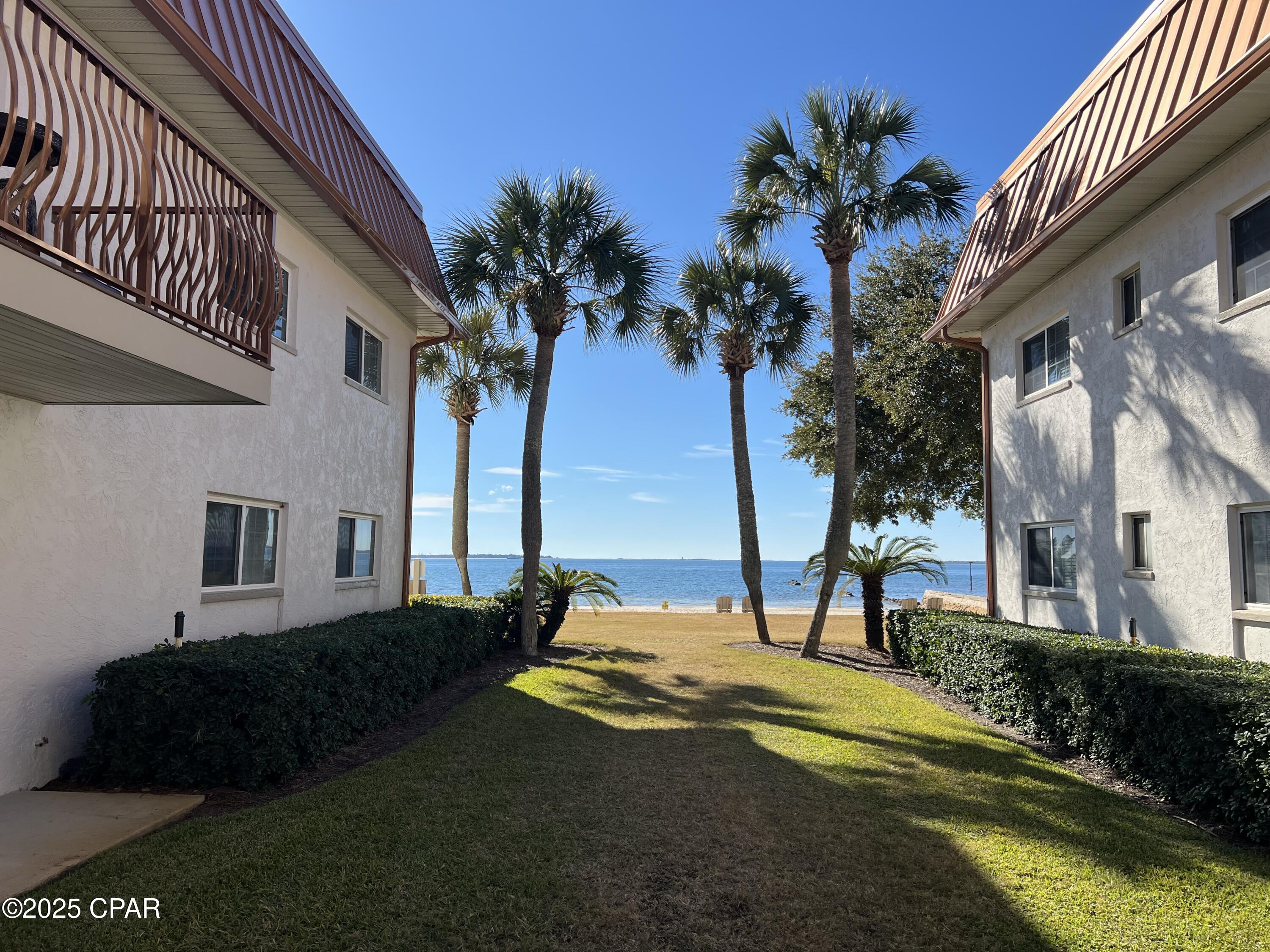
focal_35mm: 26
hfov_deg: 67.3
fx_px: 954
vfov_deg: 53.1
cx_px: 635
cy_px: 476
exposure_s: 1/4115
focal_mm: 5.7
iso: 50
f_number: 1.5
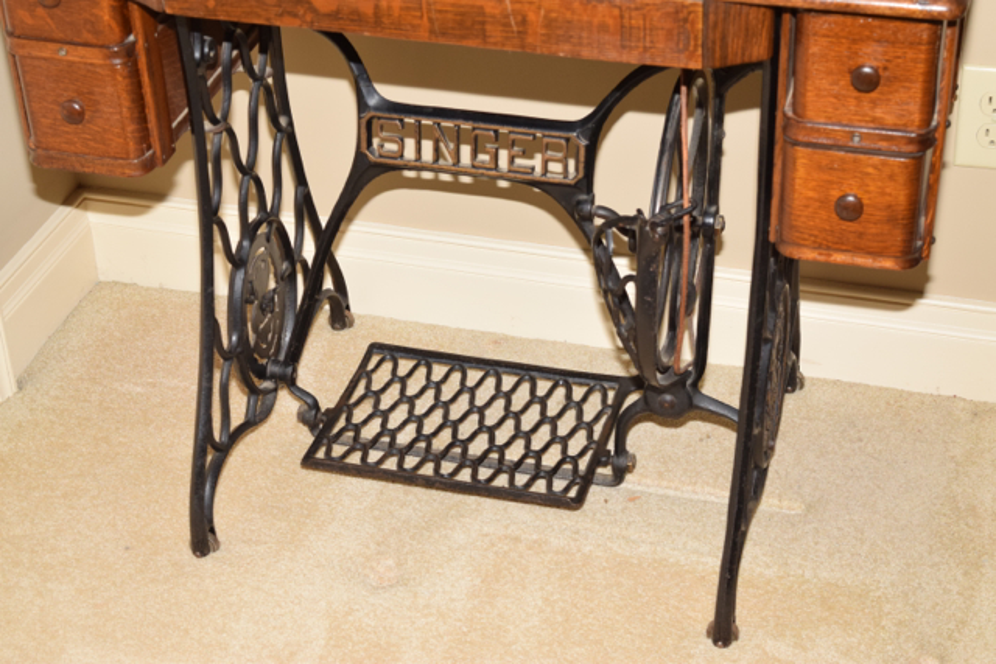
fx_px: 1992
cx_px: 498
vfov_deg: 18.9
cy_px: 332
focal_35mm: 72
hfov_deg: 28.1
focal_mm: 48
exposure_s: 1/125
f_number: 5.6
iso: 800
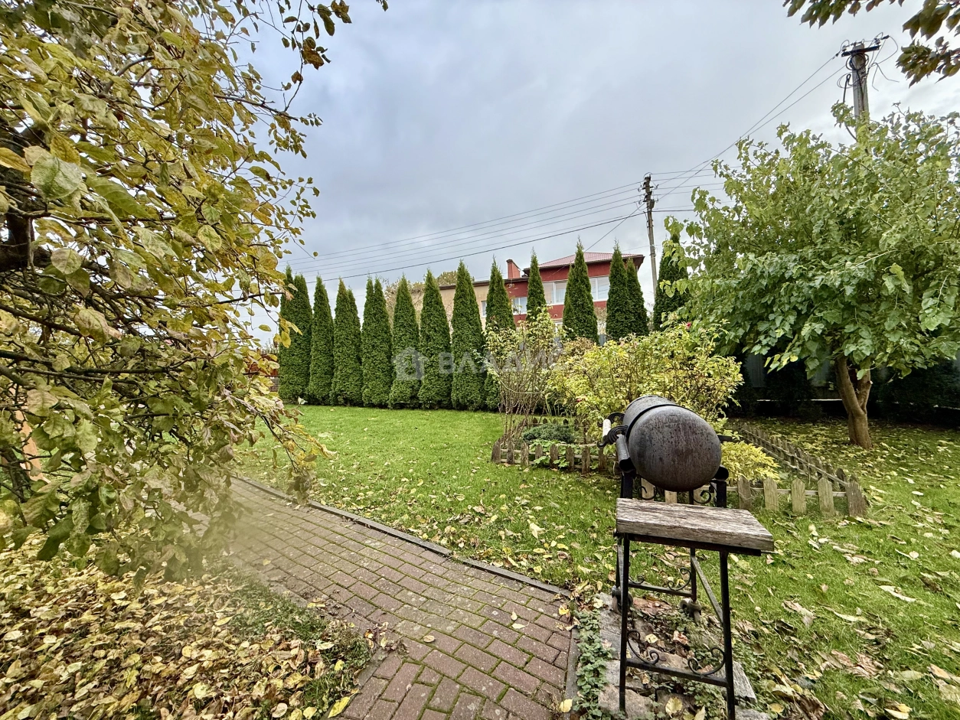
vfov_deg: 85.7
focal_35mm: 14
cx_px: 480
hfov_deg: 102.1
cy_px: 360
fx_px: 388
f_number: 2.2
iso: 50
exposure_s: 1/152
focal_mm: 2.22
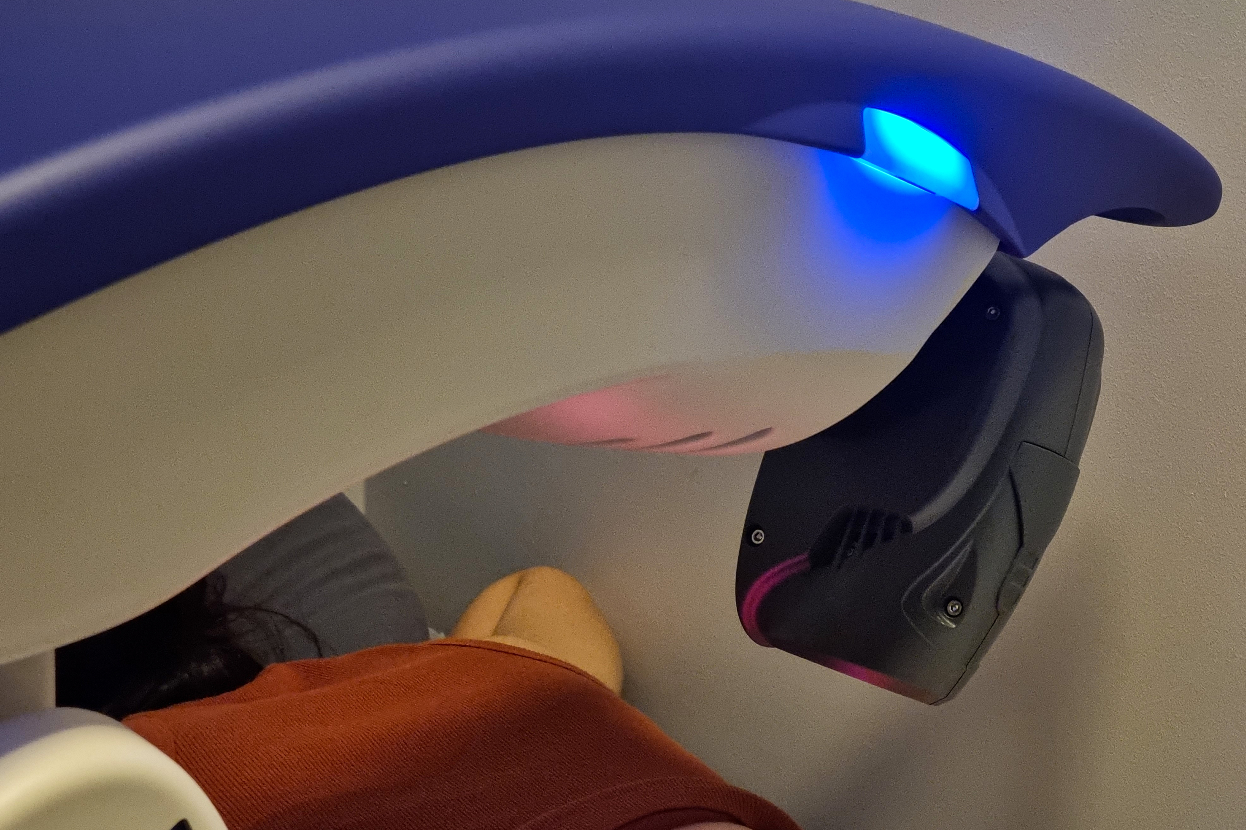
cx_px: 947
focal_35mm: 66
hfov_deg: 30.0
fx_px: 2284
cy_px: 643
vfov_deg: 20.4
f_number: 2
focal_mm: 5.9
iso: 200
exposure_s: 1/43
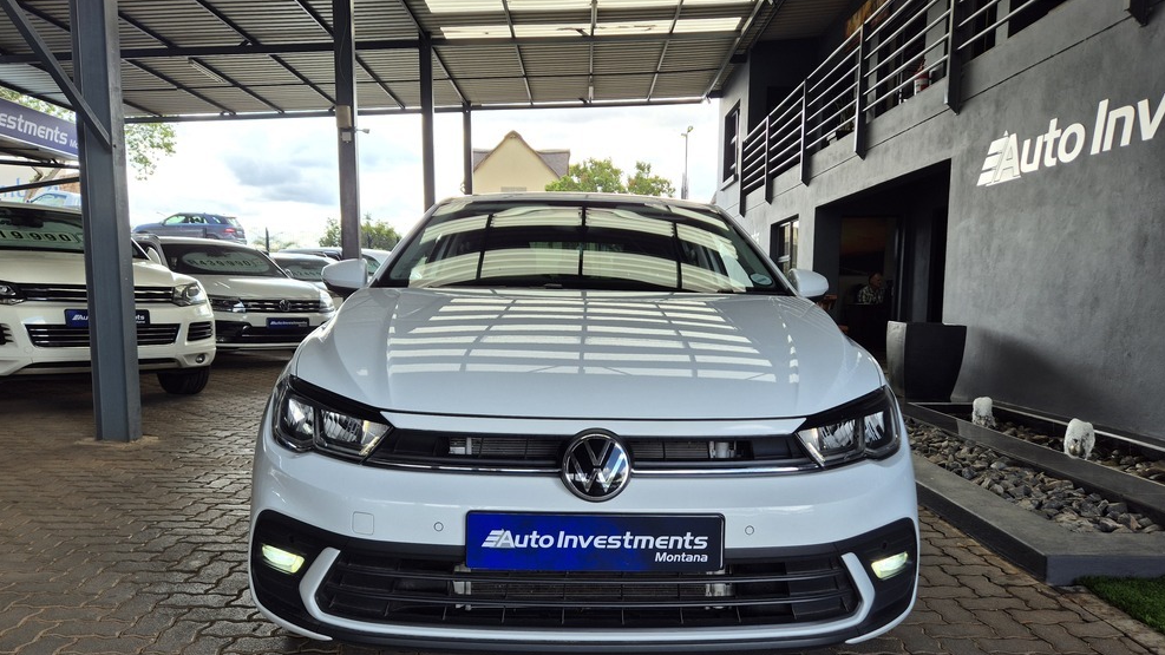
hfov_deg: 71.9
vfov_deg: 44.3
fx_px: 803
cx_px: 583
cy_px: 374
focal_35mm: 26
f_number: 1.8
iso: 25
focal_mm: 5.4
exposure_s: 1/210
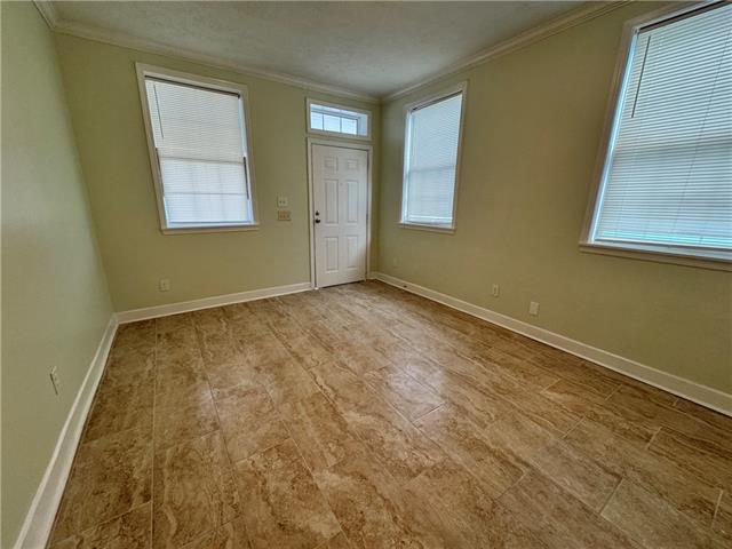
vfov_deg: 85.7
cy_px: 274
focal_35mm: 14
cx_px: 366
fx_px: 296
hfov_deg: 102.1
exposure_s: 1/120
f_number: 2.2
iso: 160
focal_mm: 2.22
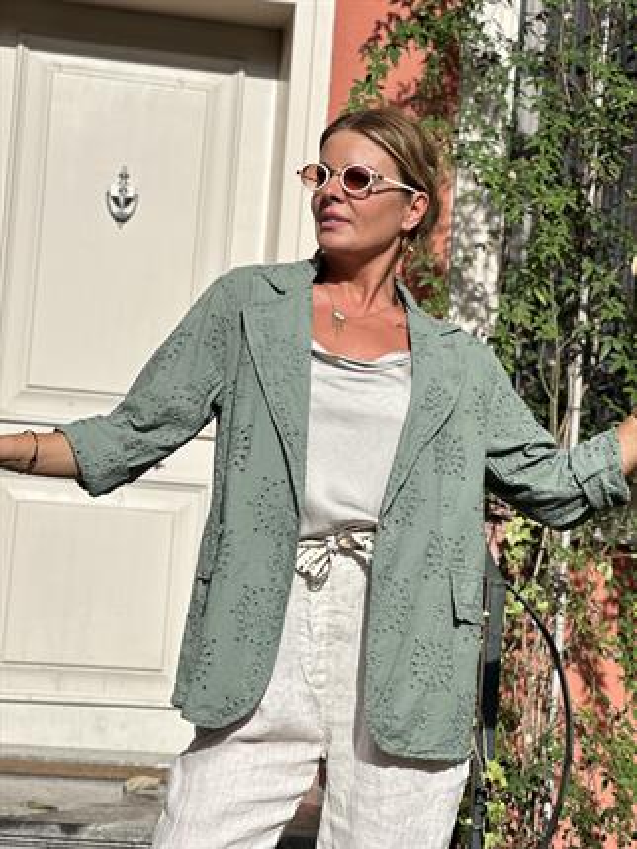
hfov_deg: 19.1
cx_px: 318
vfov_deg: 25.3
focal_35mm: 77
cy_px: 424
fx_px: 1888
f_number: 2.8
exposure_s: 1/677
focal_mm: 9
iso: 32
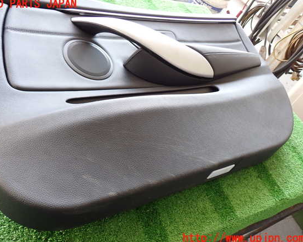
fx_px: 287
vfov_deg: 45.8
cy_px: 121
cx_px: 142
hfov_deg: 55.6
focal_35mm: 32
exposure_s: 1/50
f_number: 2.3
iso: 200
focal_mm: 5.4
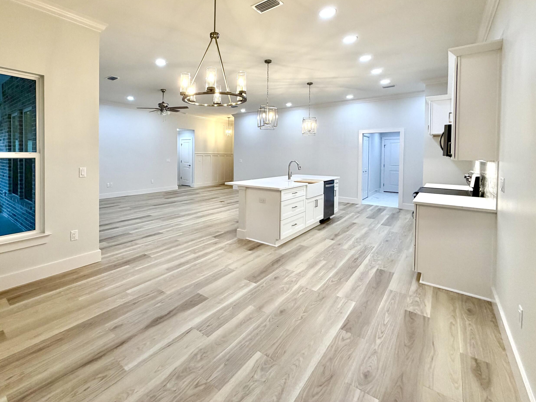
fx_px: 263
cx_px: 221
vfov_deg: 73.8
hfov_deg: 90.1
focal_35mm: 17
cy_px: 158
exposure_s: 1/120
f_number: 2.2
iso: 200
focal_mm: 2.22
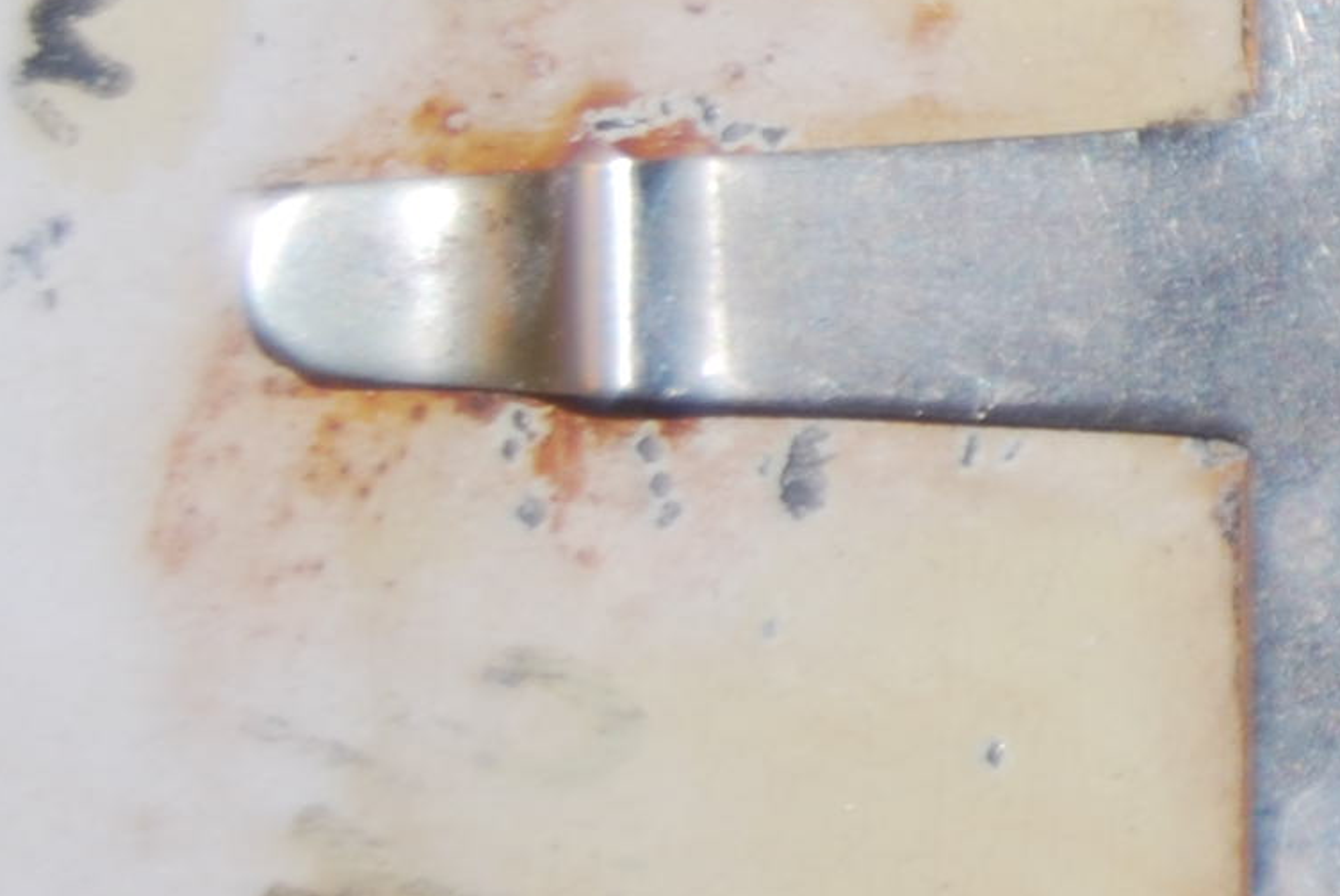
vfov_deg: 4.0
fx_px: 12950
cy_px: -196
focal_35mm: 348
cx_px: 3357
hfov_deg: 5.7
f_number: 5.3
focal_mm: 45
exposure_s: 1/60
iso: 100
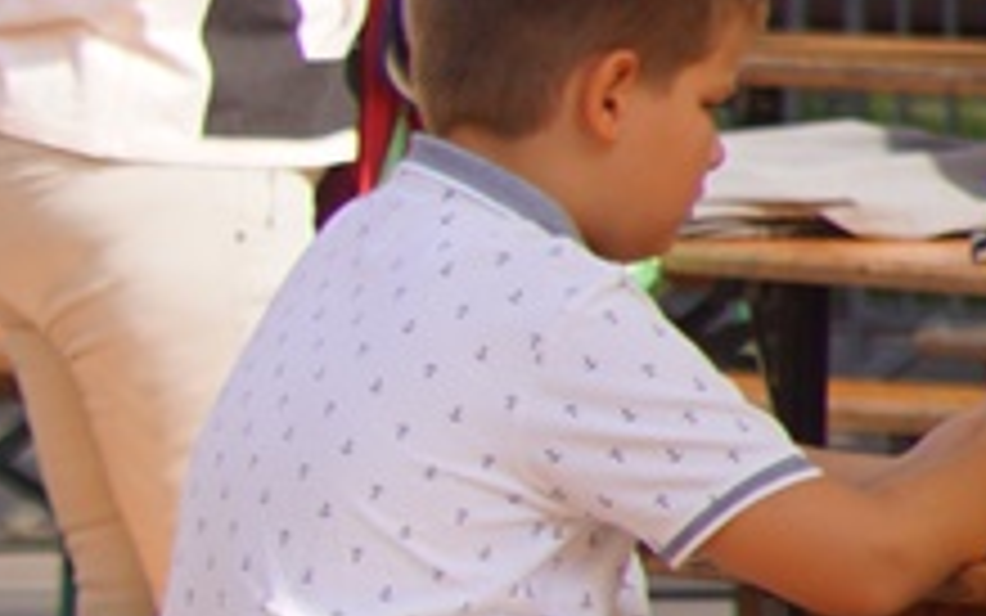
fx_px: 37523
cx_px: -1101
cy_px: 342
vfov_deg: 0.9
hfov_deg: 1.5
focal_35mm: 1396
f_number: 6.3
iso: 160
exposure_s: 1/320
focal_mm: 200
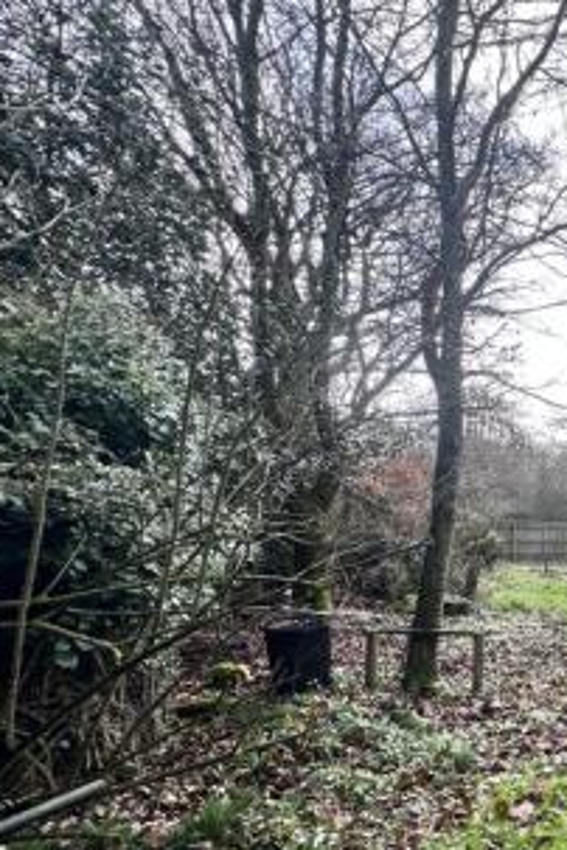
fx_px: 661
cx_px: 754
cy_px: 568
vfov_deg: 63.8
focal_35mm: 28
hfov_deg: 33.0
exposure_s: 1/262
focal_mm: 2.22
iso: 40
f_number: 2.2
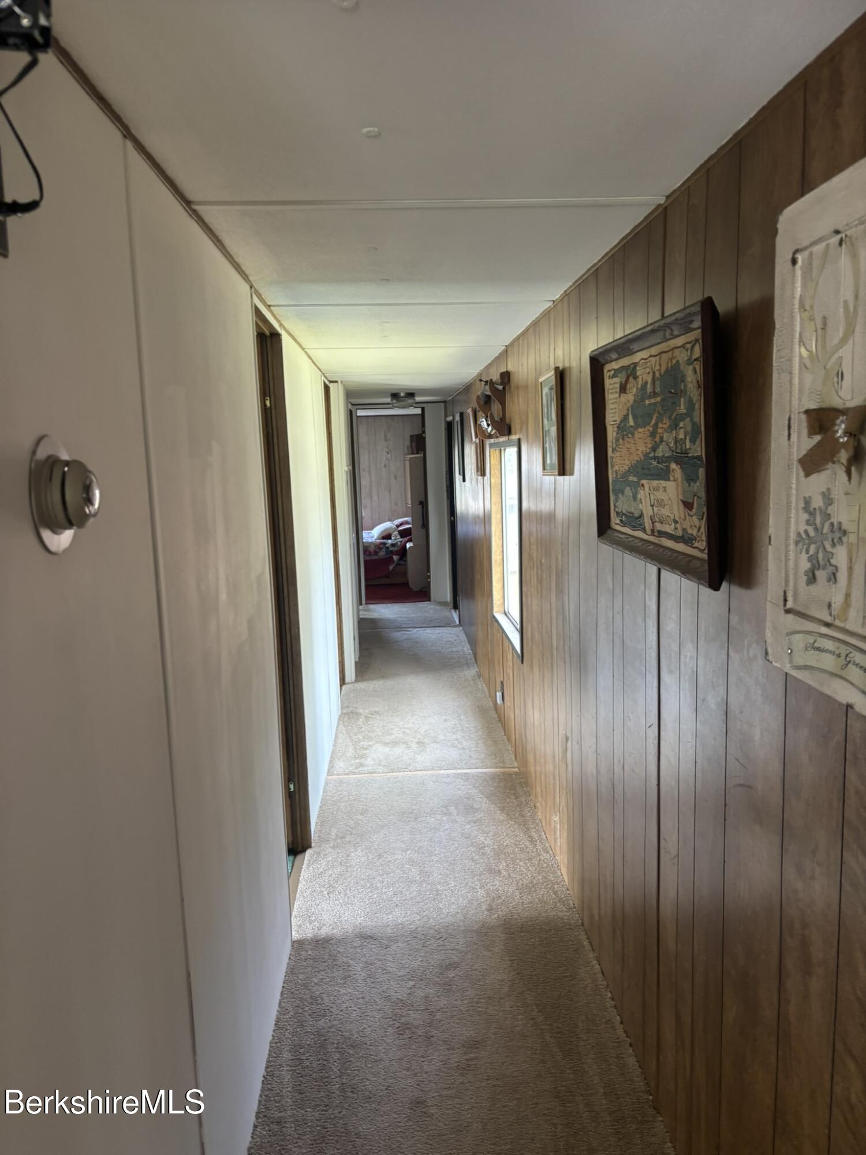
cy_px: 578
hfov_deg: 53.1
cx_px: 433
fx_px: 867
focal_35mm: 26
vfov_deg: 67.3
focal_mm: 5.96
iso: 160
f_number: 1.6
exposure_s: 1/60
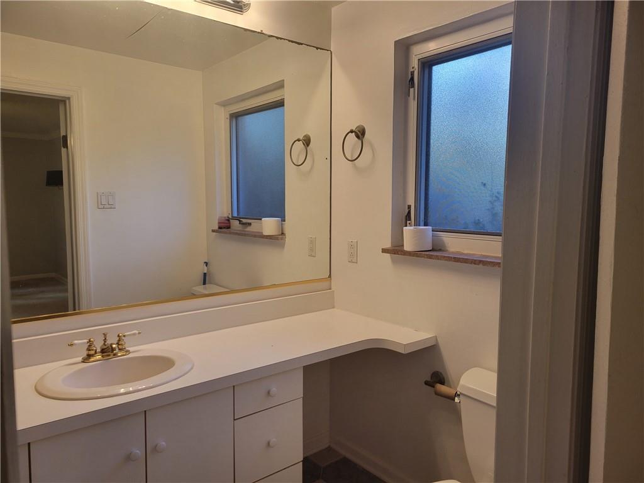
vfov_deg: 53.1
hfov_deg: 67.3
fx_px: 484
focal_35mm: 26
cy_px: 242
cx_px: 322
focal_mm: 5.4
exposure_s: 1/120
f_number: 1.8
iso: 100
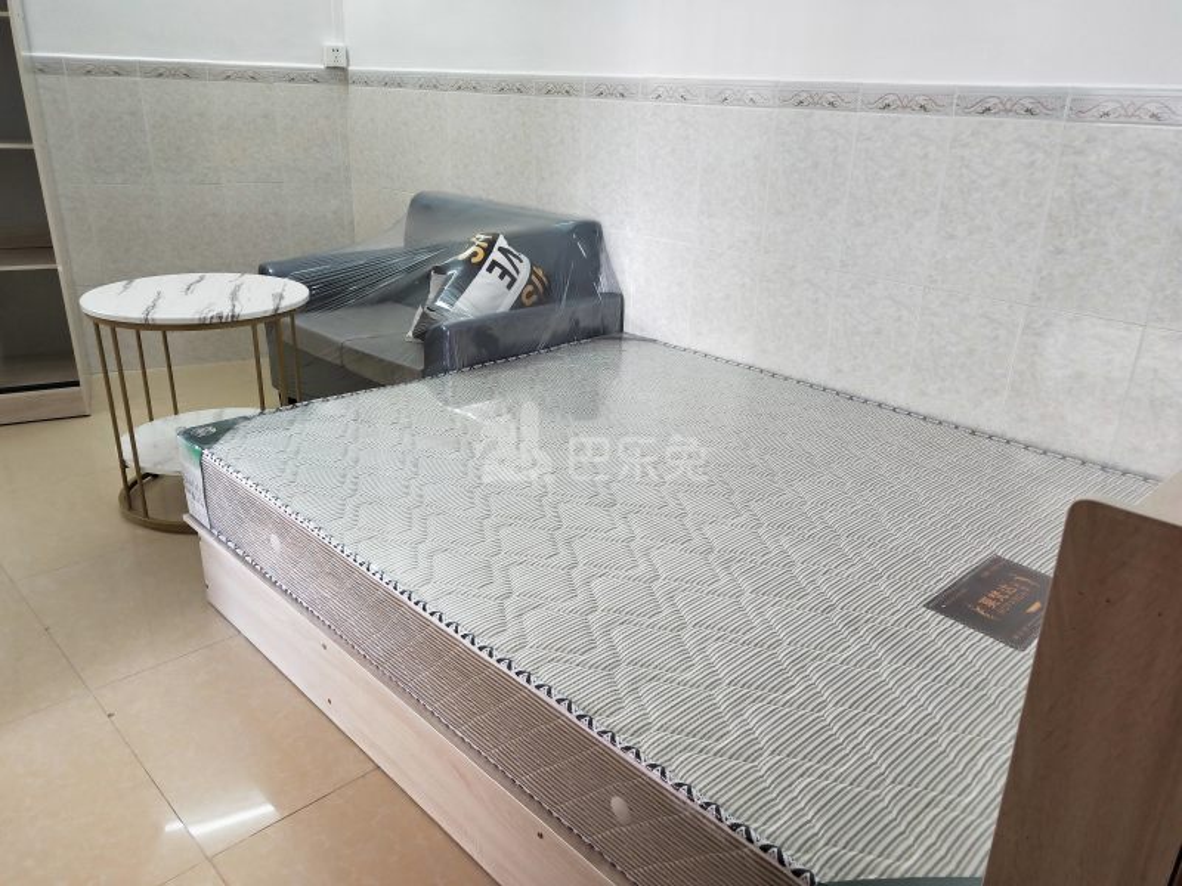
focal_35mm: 25
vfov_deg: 54.9
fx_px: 854
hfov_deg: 69.4
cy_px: 443
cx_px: 591
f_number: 1.7
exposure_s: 1/50
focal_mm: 4.28
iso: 134
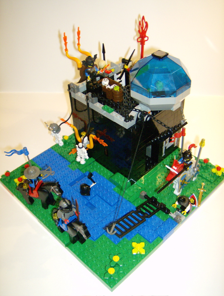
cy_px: 148
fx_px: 325
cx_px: 112
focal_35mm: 38
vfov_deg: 48.8
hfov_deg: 38.0
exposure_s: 1/66.6
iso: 200
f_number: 2.9
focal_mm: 6.4
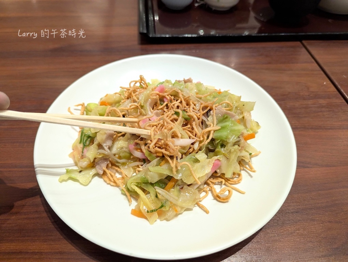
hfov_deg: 71.5
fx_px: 242
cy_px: 131
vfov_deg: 56.9
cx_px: 174
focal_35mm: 24
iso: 351
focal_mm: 6.81
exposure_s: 1/273
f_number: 1.85
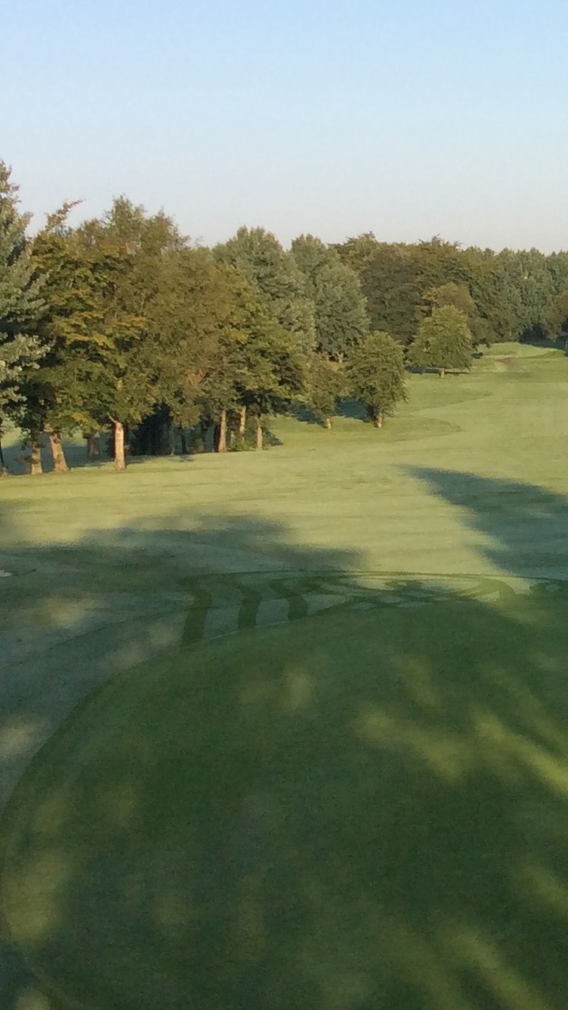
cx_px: 957
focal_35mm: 81
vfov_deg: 26.0
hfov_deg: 13.6
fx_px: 2168
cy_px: 322
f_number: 2.4
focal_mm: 3.3
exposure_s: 1/602
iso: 32
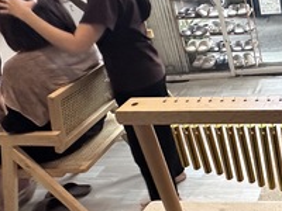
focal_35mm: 43
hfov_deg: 34.7
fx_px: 350
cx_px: 341
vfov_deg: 33.3
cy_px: 72
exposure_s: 1/50
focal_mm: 2.22
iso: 400
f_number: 2.2
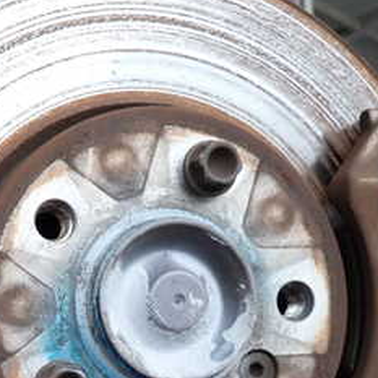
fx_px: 704
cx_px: 23
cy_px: 329
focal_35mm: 57
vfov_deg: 29.0
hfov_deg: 28.6
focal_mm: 4.5
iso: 160
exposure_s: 1/125
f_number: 2
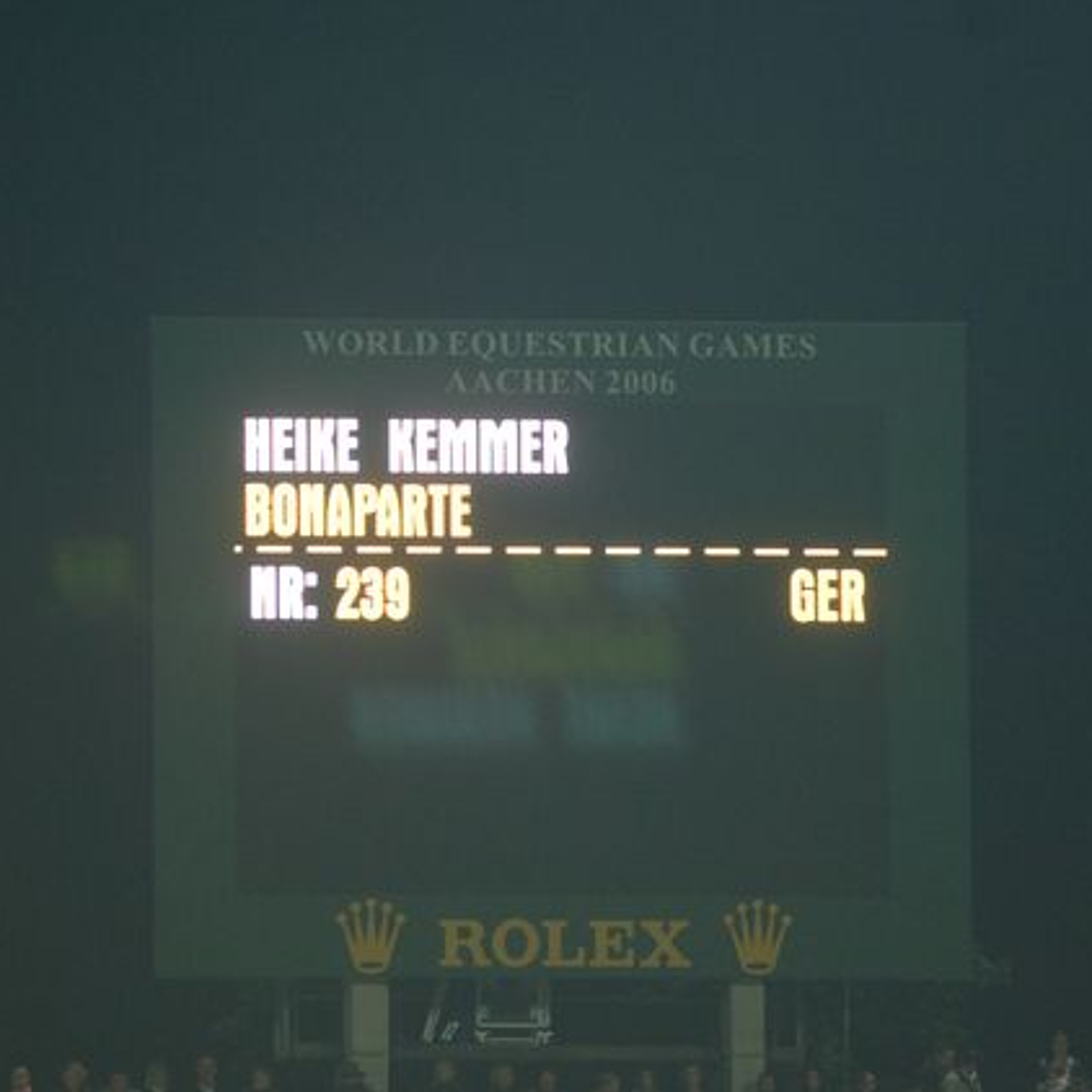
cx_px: 486
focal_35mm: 386
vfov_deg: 4.5
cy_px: 545
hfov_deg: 4.5
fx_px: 13776
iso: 640
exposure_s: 1/320
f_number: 2.8
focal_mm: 200
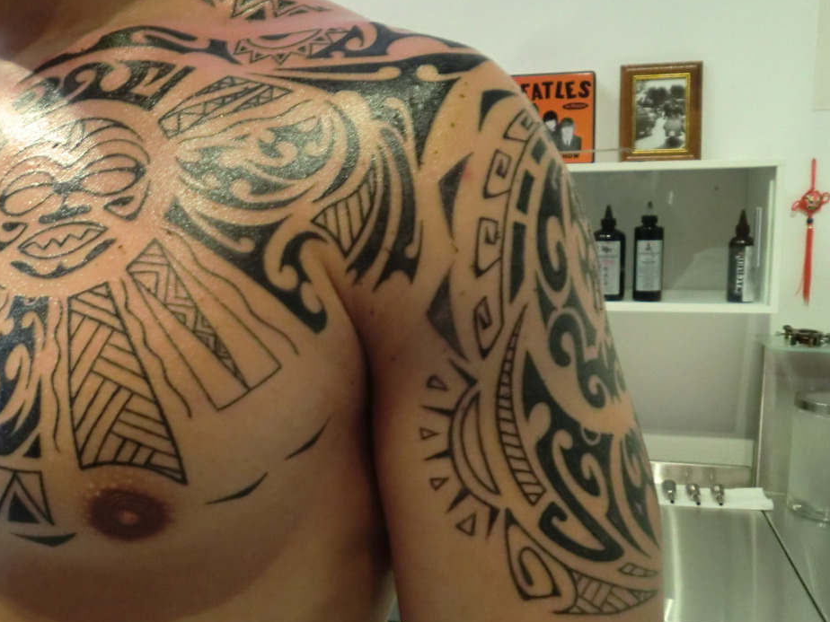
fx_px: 863
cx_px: 269
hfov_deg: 50.3
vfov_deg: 39.6
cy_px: 297
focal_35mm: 36
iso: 400
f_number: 2.6
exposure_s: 1/8
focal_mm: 4.65
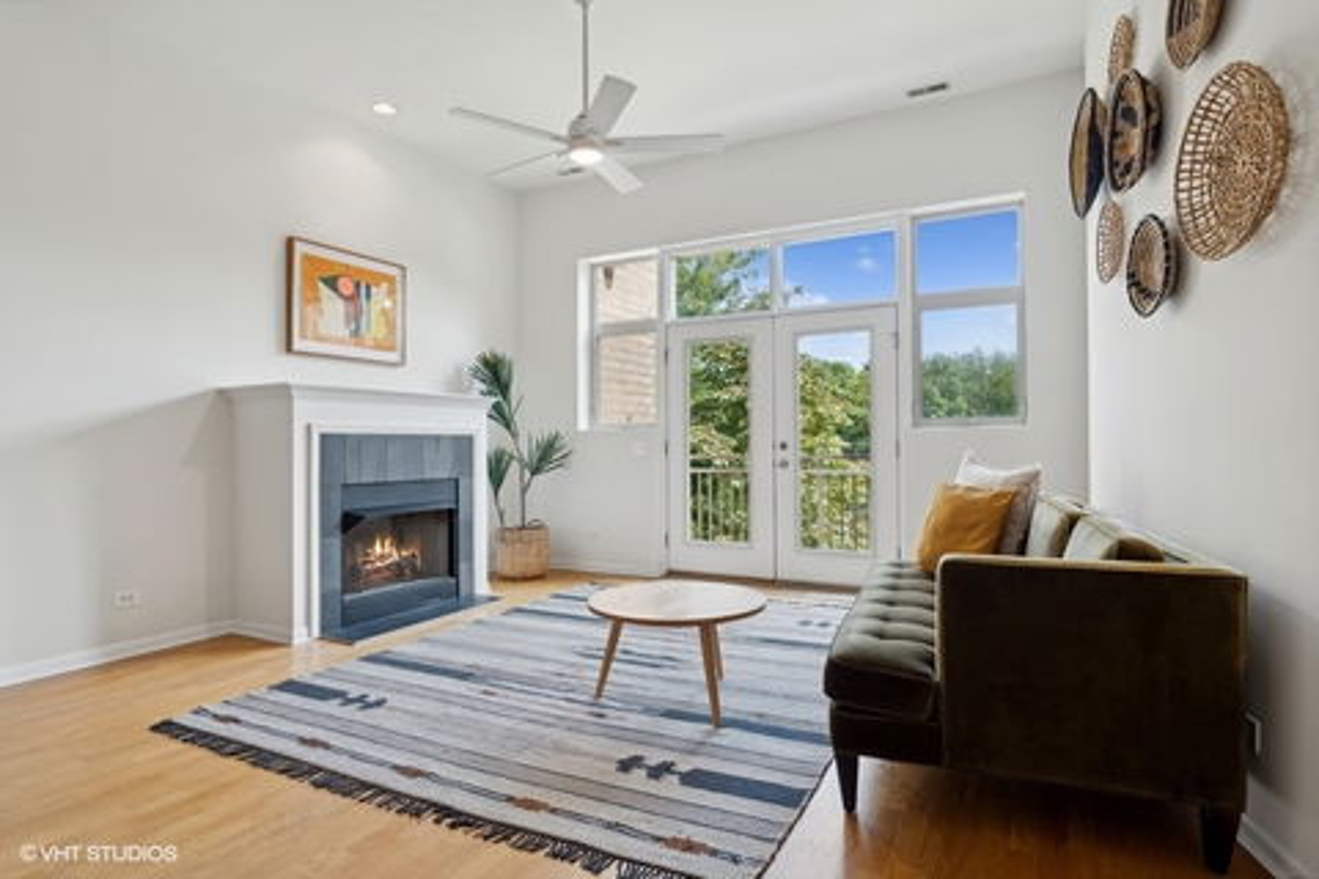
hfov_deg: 84.0
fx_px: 733
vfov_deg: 61.9
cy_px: 440
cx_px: 660
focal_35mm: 20
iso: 320
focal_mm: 20
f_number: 7.1
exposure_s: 1/50
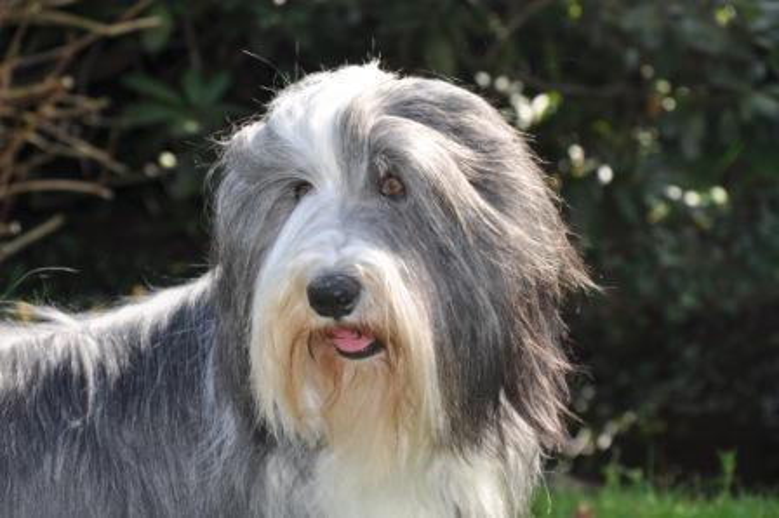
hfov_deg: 13.0
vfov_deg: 8.7
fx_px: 3406
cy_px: 259
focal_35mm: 158
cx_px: 390
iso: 200
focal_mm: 105
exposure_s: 1/200
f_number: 8
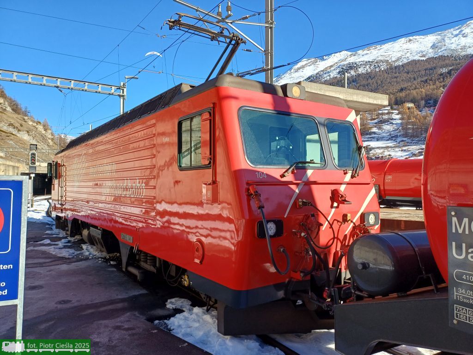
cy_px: 178
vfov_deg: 54.9
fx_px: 342
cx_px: 236
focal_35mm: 25
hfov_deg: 69.4
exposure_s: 1/837
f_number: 1.8
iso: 50
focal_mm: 4.65
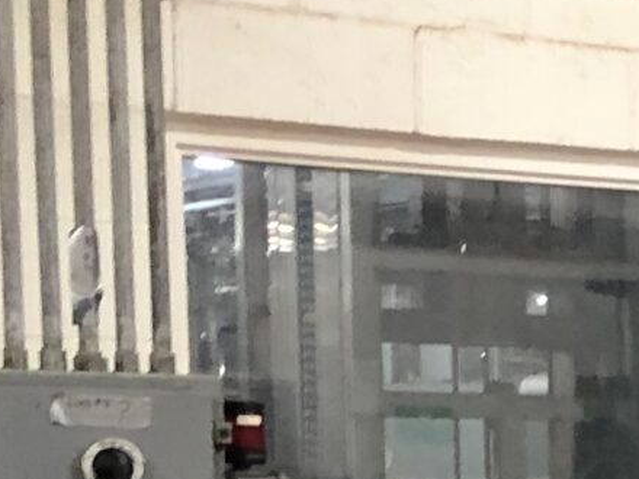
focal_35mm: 163
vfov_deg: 8.9
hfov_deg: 9.8
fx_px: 3009
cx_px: 1792
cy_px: 663
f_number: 1.8
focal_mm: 3.99
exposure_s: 1/16
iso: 40
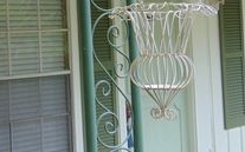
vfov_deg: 20.0
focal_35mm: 64
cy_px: 23
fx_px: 427
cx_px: 67
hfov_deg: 31.6
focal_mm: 4.5
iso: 80
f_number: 3
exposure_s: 1/320
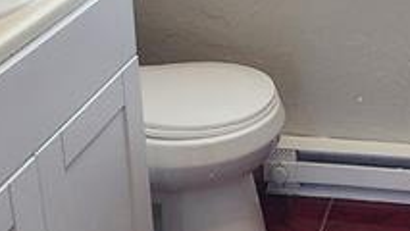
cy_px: -80
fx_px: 740
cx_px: 423
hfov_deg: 28.8
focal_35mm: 68
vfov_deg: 16.6
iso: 200
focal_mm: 2.2
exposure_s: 1/60
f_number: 2.2
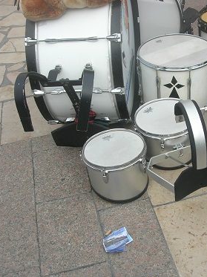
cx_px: 178
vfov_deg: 37.5
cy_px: 138
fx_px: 407
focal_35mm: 51
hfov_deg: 27.7
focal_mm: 7.8
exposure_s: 1/306
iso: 64
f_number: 4.8
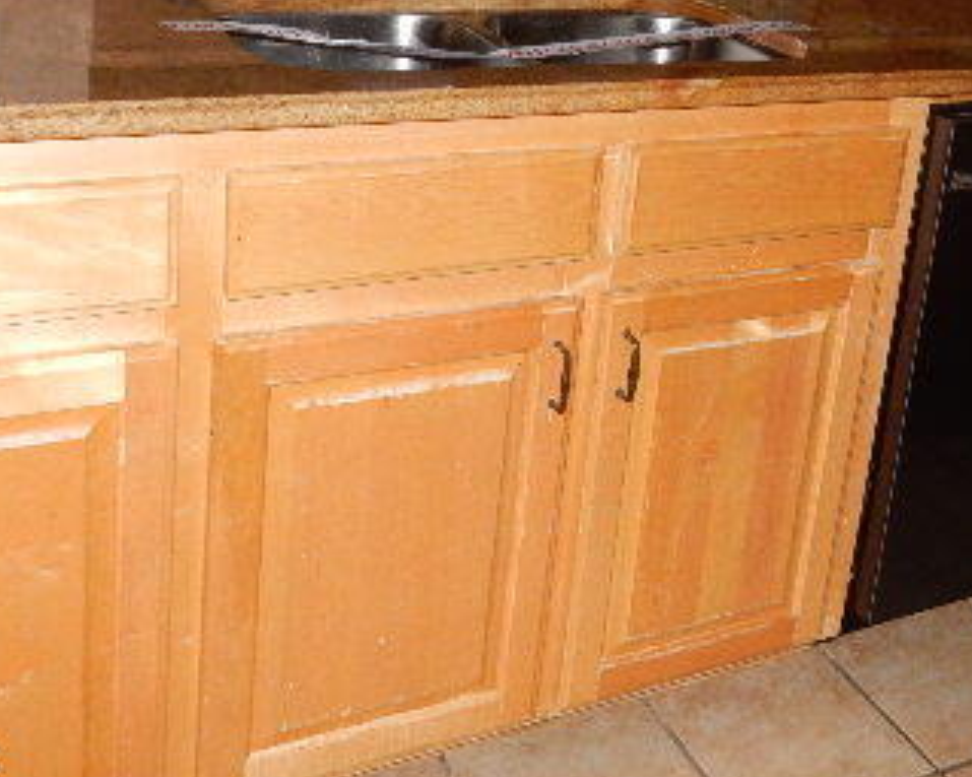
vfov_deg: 29.7
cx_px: 667
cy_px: 94
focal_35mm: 49
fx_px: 1409
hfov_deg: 37.5
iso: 450
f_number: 3.7
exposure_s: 1/30
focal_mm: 4.5
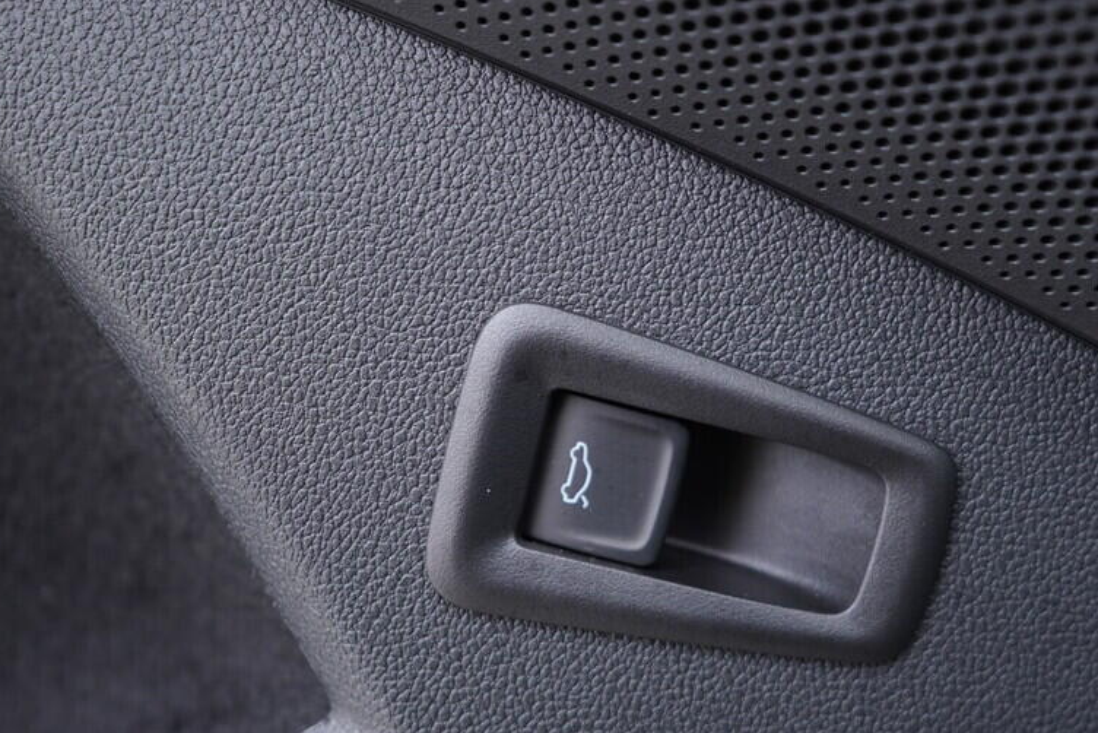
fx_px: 1495
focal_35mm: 49
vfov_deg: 27.5
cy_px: 429
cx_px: 607
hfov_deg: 40.3
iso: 320
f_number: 2.8
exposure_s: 1/40
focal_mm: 24
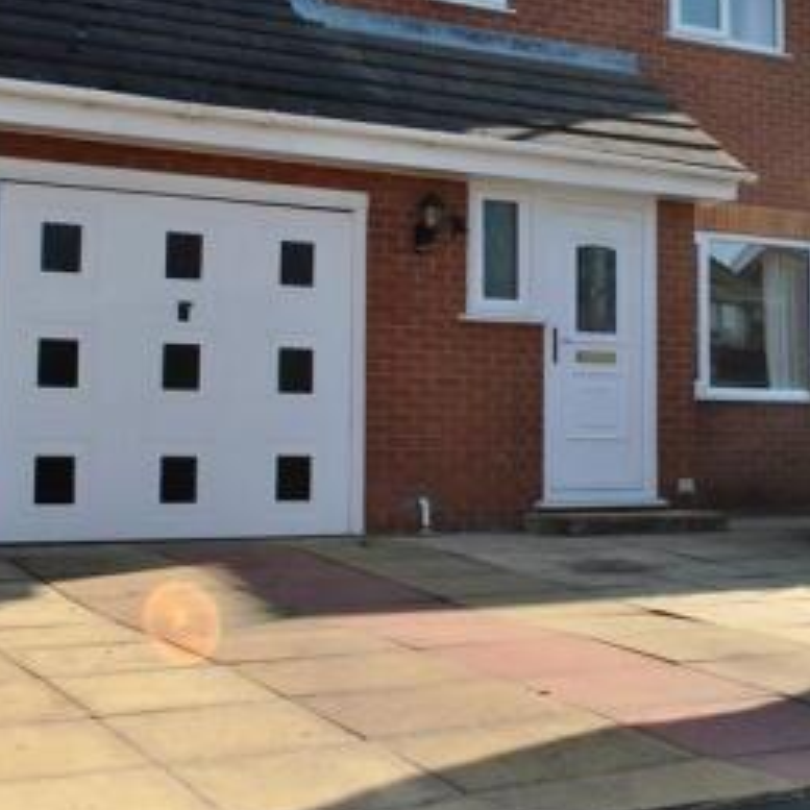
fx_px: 1535
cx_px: 636
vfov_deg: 29.5
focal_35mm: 58
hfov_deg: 29.0
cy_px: 311
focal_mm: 18
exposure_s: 1/200
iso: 100
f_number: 7.1
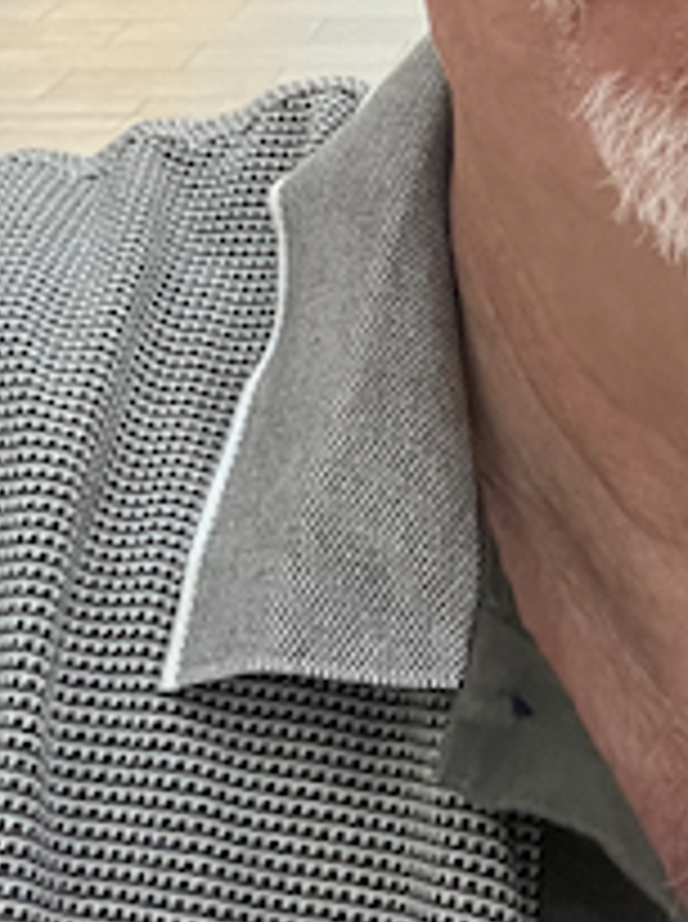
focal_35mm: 88
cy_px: -310
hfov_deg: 16.4
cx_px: 706
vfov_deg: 20.2
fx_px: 2339
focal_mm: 2.71
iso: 250
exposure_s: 1/50
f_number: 2.2
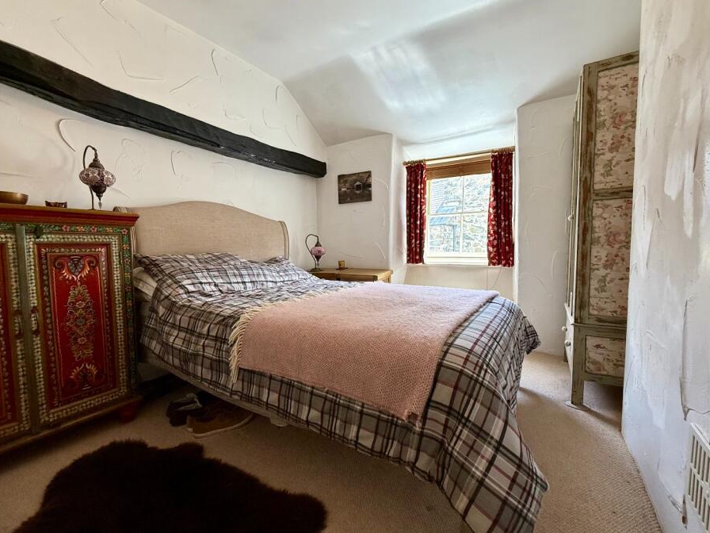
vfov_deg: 78.1
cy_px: 273
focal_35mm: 16
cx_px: 334
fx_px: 328
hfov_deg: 94.4
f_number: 2.2
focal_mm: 2.22
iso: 125
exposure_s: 1/99
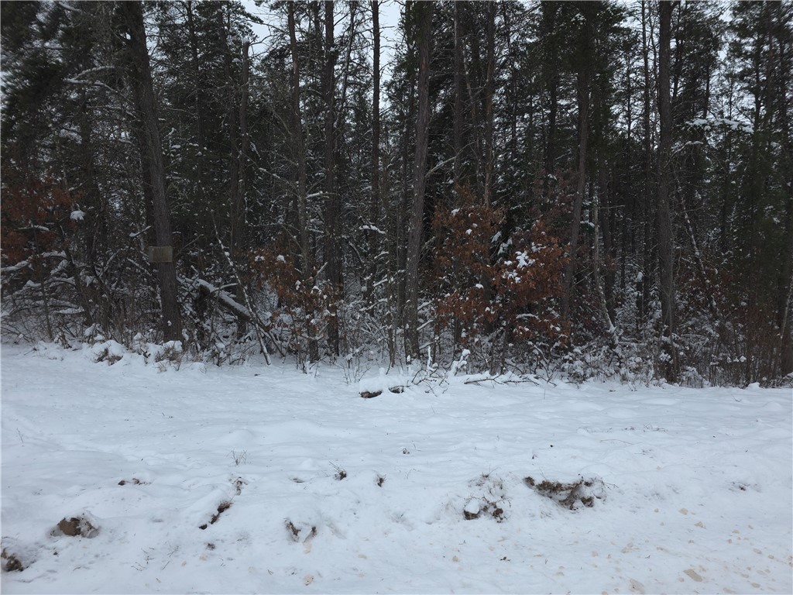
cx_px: 396
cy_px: 298
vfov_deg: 58.9
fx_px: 527
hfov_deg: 73.9
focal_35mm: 23
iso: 125
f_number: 1.7
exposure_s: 1/1556
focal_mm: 6.3
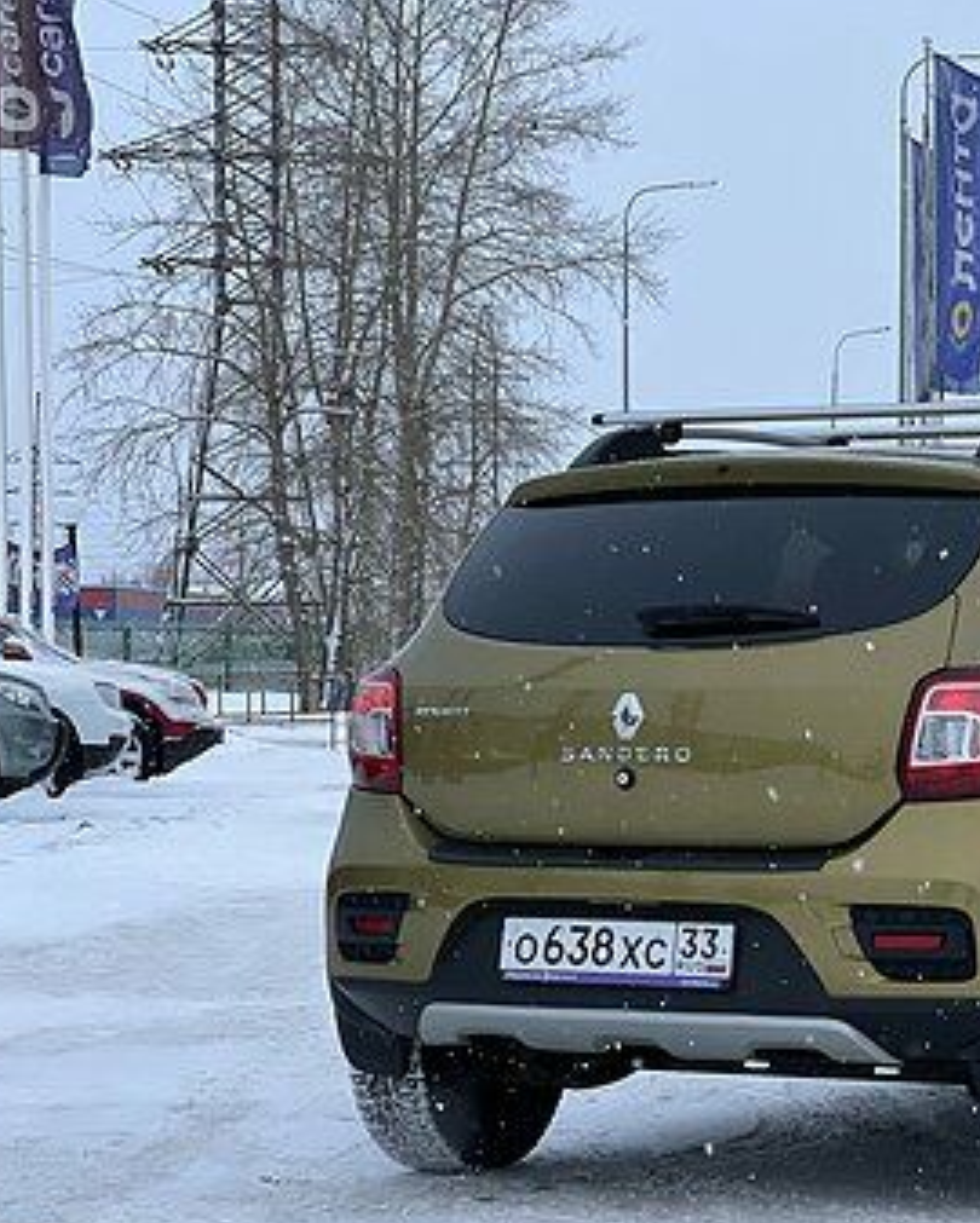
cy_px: 664
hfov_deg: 12.5
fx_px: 4419
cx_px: 940
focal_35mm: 122
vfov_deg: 15.8
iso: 32
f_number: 2.8
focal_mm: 9
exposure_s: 1/121
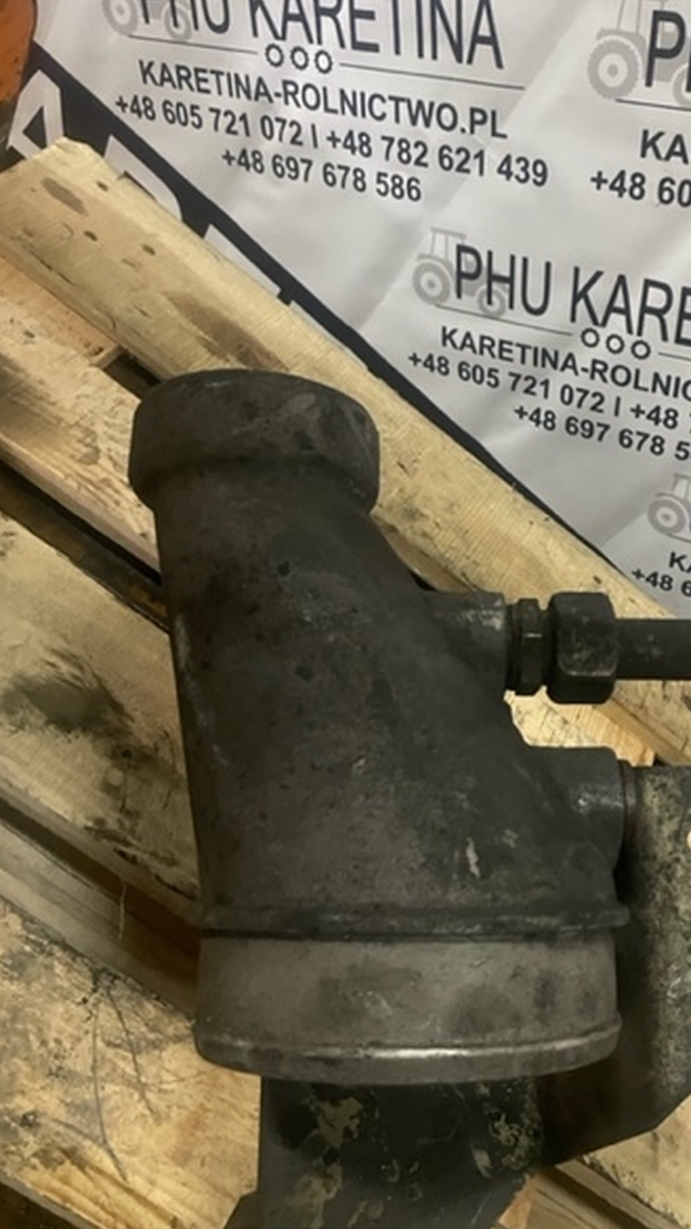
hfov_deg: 37.4
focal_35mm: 31
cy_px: 588
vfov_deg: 62.6
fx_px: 1010
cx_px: 460
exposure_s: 1/30
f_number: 1.6
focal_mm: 4.2
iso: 800
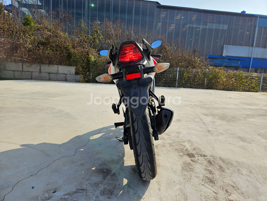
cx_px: 134
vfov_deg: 58.9
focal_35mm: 23
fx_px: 177
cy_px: 100
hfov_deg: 73.9
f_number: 1.8
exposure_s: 1/1571
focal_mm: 5.4
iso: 32
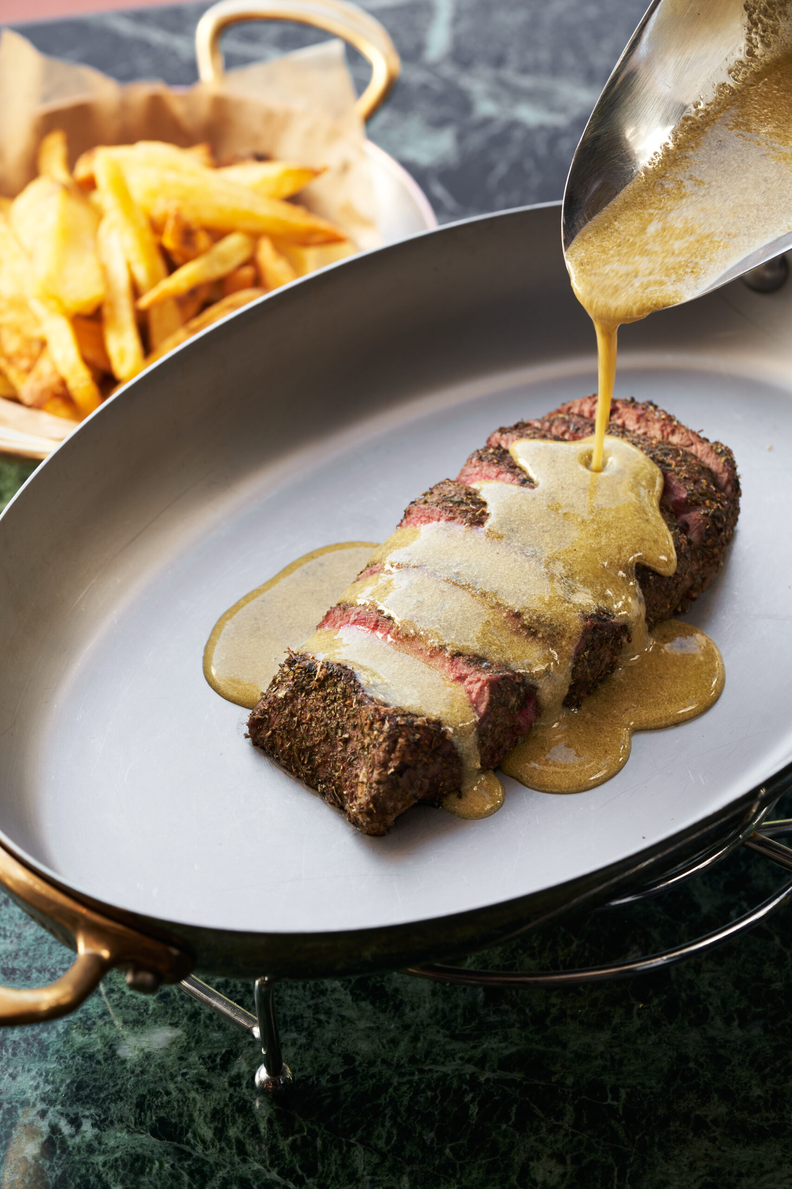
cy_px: 594
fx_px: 2971
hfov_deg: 15.2
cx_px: 396
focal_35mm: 90
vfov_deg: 22.6
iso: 400
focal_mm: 90
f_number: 7.1
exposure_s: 1/100
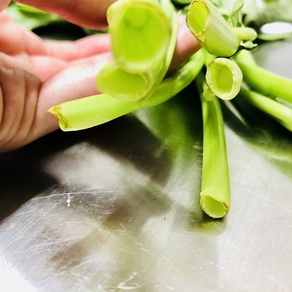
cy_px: 144
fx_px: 324
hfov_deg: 48.0
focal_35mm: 34
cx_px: 108
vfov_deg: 48.4
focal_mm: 3.99
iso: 64
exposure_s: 1/15
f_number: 1.8
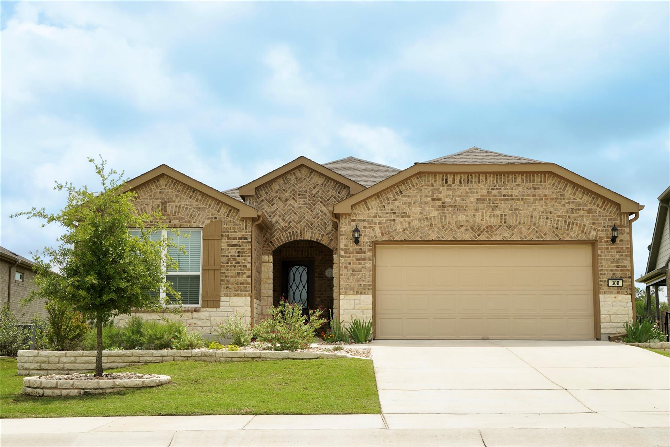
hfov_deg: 54.4
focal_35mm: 35
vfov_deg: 37.8
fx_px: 651
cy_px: 224
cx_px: 335
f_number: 14
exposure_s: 1/100
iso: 100
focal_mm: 35
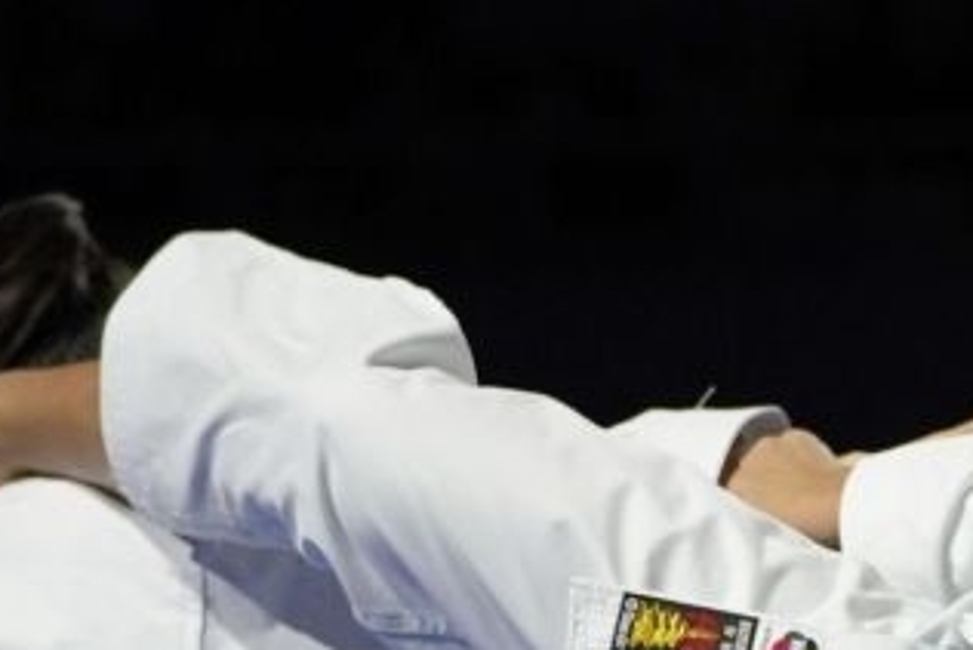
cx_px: 1641
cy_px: 955
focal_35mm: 438
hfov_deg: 4.7
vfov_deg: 3.1
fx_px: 11843
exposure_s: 1/500
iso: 400
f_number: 2.8
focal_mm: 77
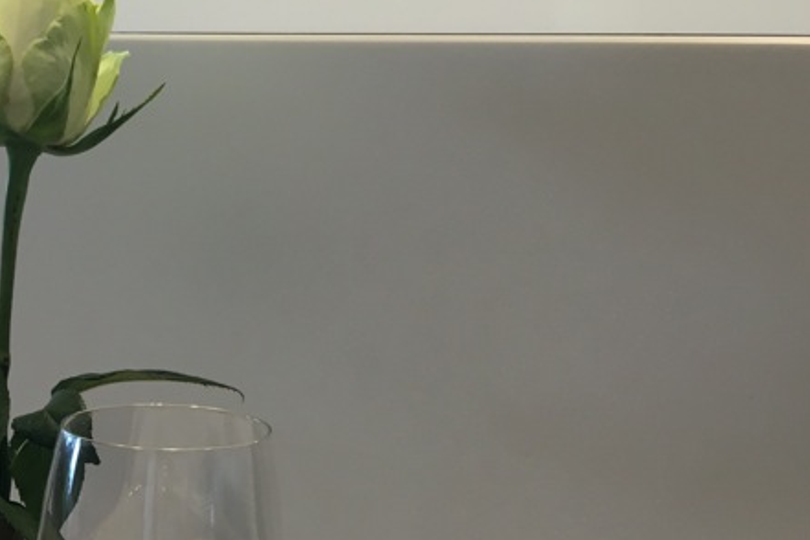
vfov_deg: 18.7
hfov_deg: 27.8
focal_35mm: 70
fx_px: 1575
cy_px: 588
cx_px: 84
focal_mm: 4.15
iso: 25
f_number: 2.2
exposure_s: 1/33
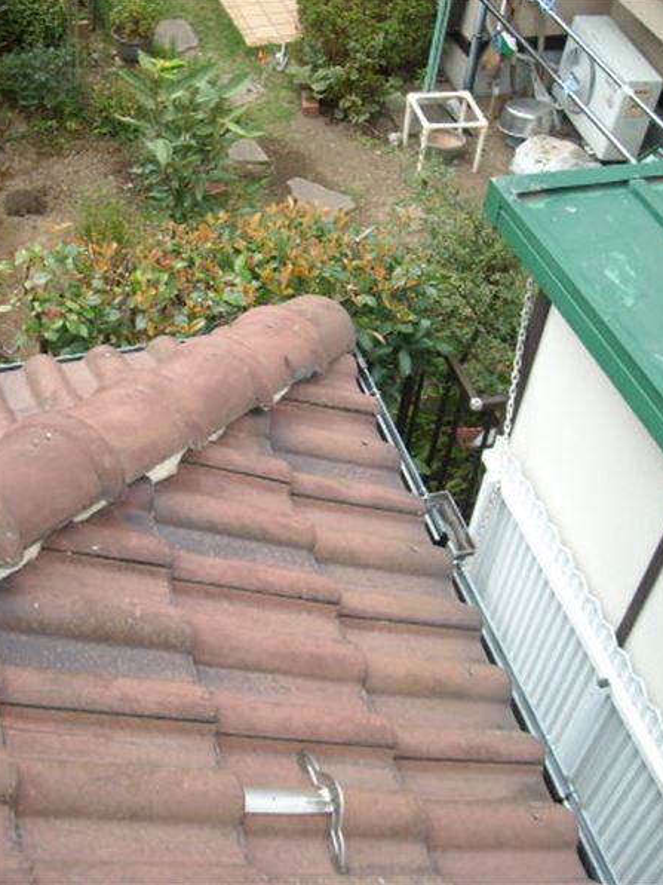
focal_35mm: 47
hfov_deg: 29.8
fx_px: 1200
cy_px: 441
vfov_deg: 40.4
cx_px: 88
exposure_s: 1/114
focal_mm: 5.7
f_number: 2.8
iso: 64
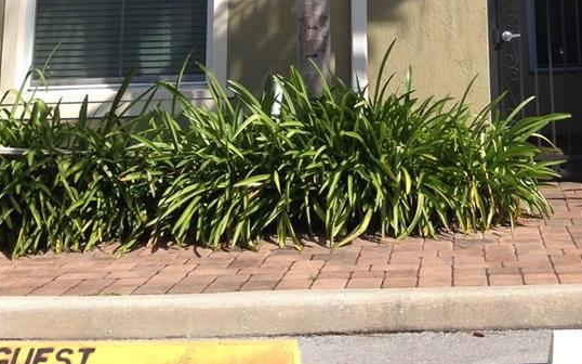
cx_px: 445
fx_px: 1237
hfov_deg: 26.1
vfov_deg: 15.0
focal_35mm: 78
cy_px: -244
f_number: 2.4
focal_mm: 4.12
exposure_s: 1/935
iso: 50
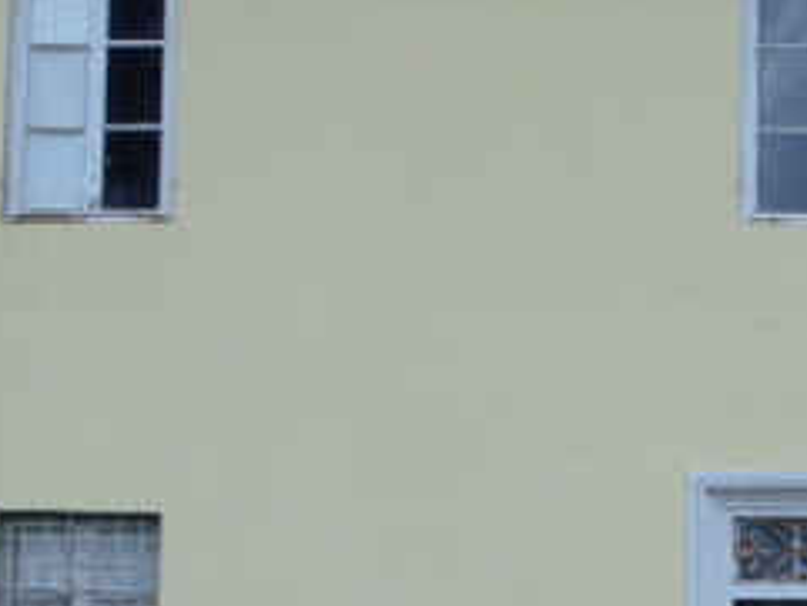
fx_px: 3405
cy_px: 405
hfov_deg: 13.4
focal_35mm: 146
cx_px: 727
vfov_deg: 10.2
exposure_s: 1/800
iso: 100
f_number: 3.7
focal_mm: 8
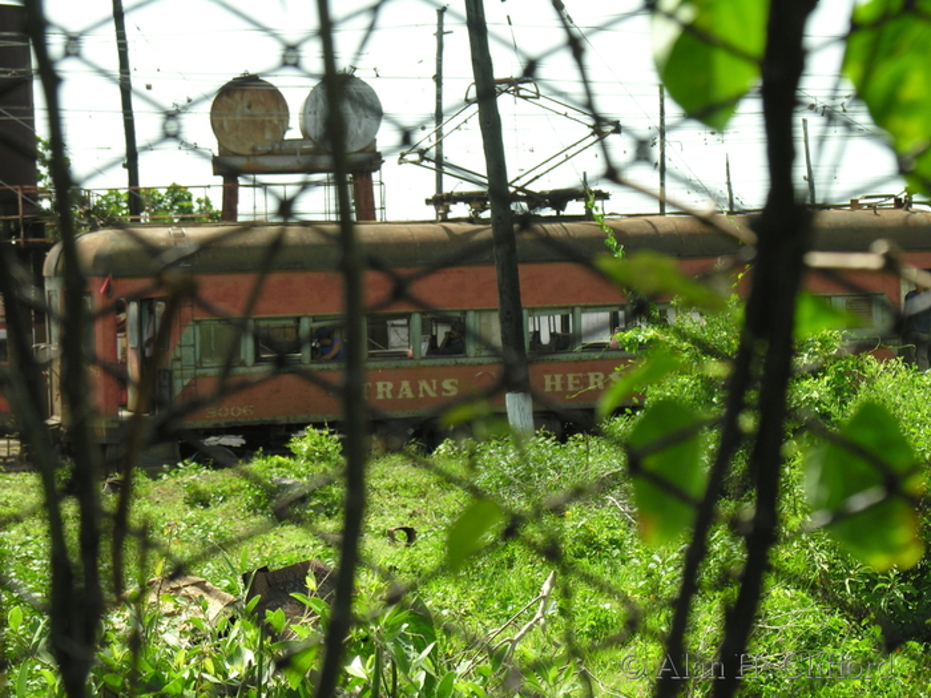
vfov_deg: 12.9
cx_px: 466
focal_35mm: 115
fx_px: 3093
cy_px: 349
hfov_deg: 17.1
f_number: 5.2
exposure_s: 1/130
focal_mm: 29.3
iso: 50
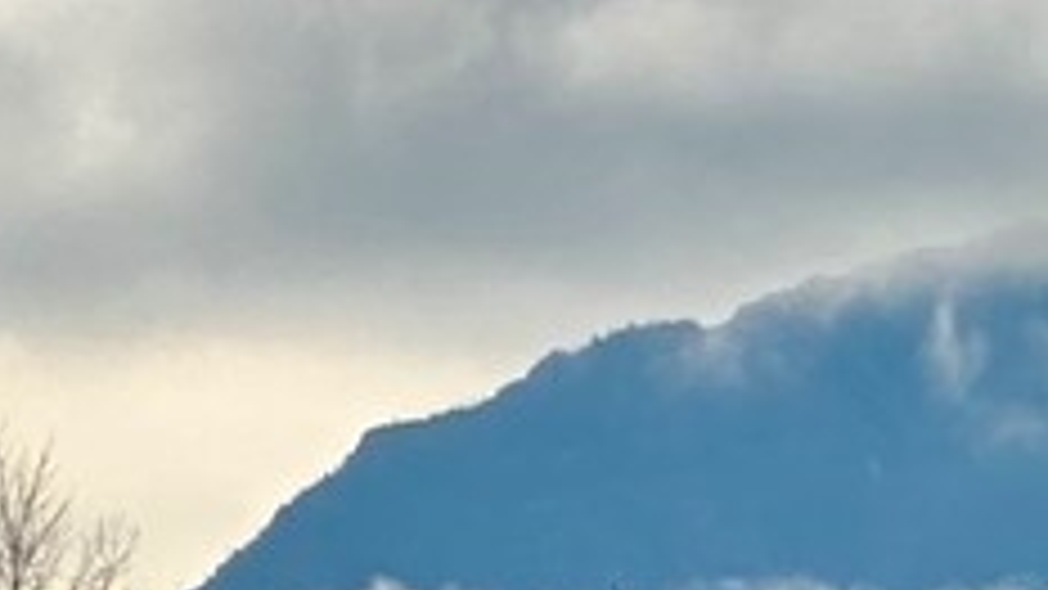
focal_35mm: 575
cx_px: 2433
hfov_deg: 3.7
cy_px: 464
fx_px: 15977
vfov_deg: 2.1
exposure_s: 1/1946
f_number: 2.8
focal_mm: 9
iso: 32
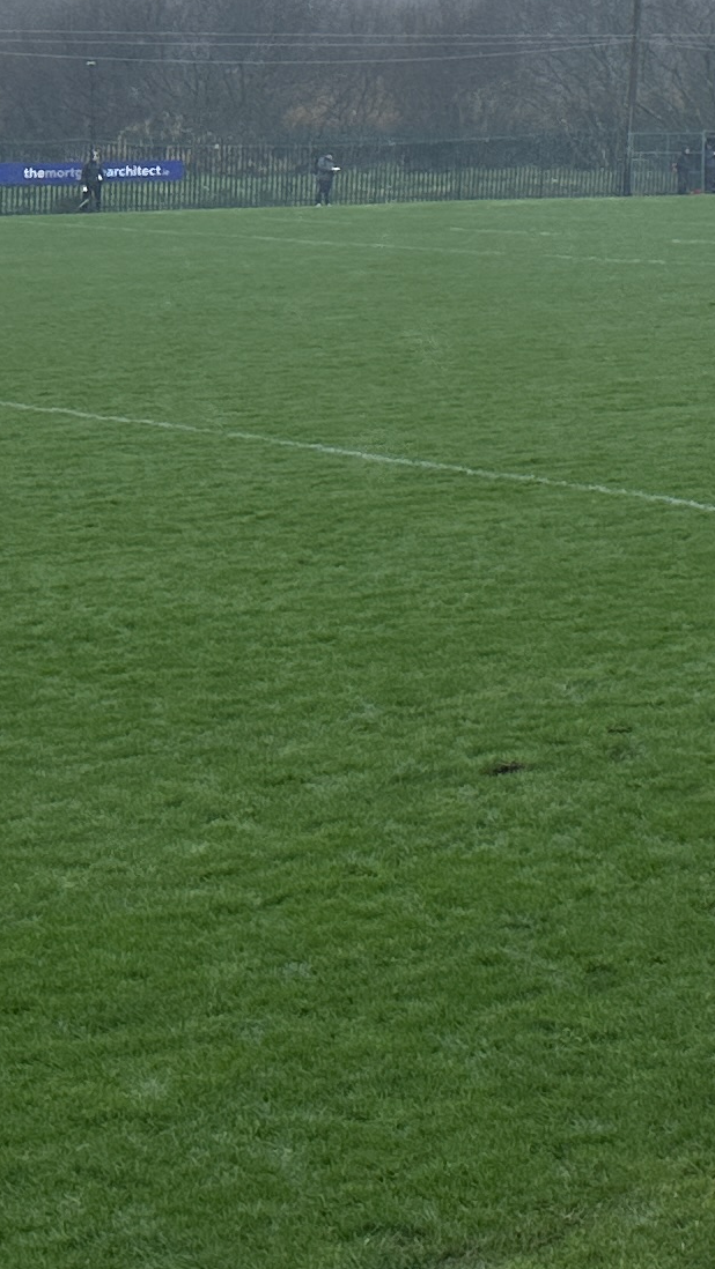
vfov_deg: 21.4
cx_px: 1607
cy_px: -13
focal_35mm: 96
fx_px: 3234
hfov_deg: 11.0
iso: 80
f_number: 1.78
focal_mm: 6.86
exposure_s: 1/2299
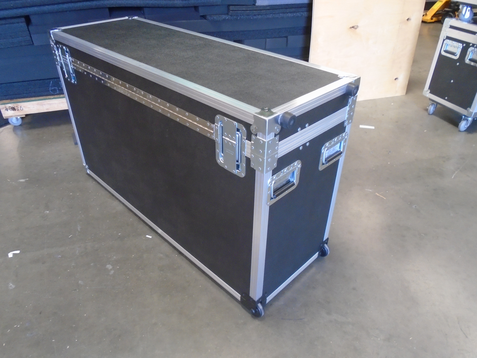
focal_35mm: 26
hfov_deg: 67.3
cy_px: 179
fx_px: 358
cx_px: 238
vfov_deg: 53.1
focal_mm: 4.6
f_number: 3.2
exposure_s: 1/30
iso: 400
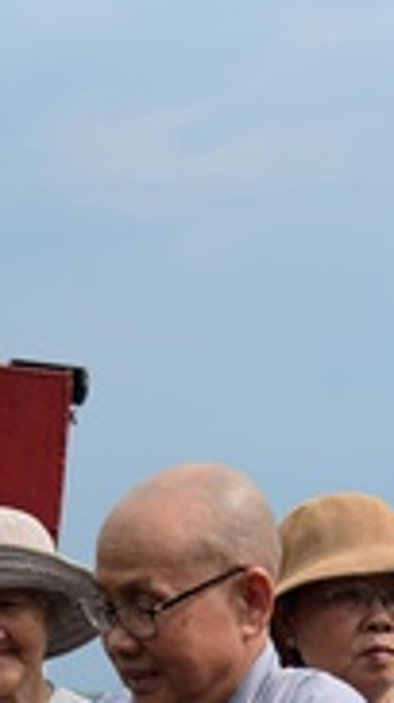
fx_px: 2794
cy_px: 676
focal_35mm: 150
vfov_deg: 14.2
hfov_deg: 8.0
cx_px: -31
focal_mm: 40
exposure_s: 1/4000
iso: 320
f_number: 4
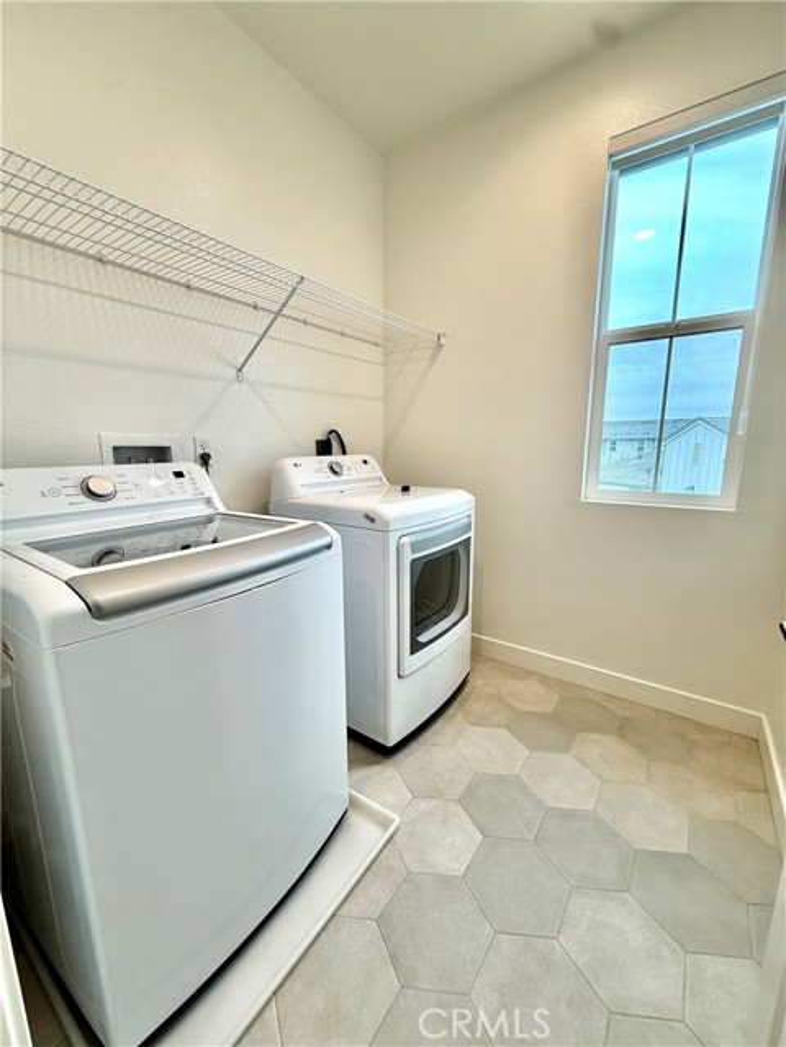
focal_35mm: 14
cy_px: 524
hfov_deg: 85.7
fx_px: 424
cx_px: 393
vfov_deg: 102.1
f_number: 2.2
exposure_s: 1/120
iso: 80
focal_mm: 2.22
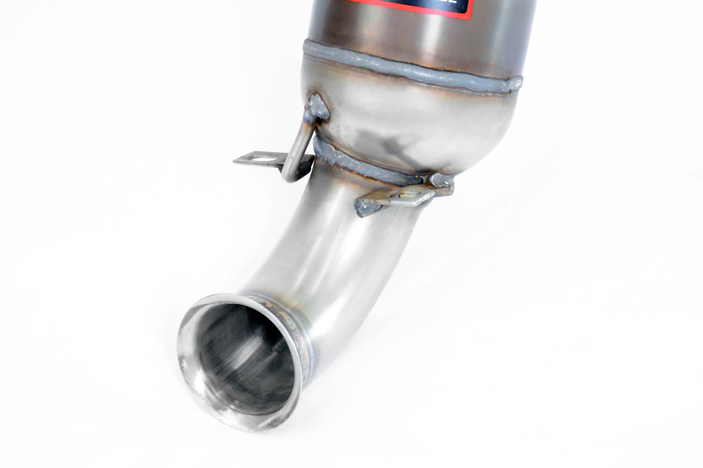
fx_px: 2050
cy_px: 234
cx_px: 352
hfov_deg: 19.5
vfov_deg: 13.0
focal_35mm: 105
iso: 2500
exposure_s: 1/100
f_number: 13
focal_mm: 70
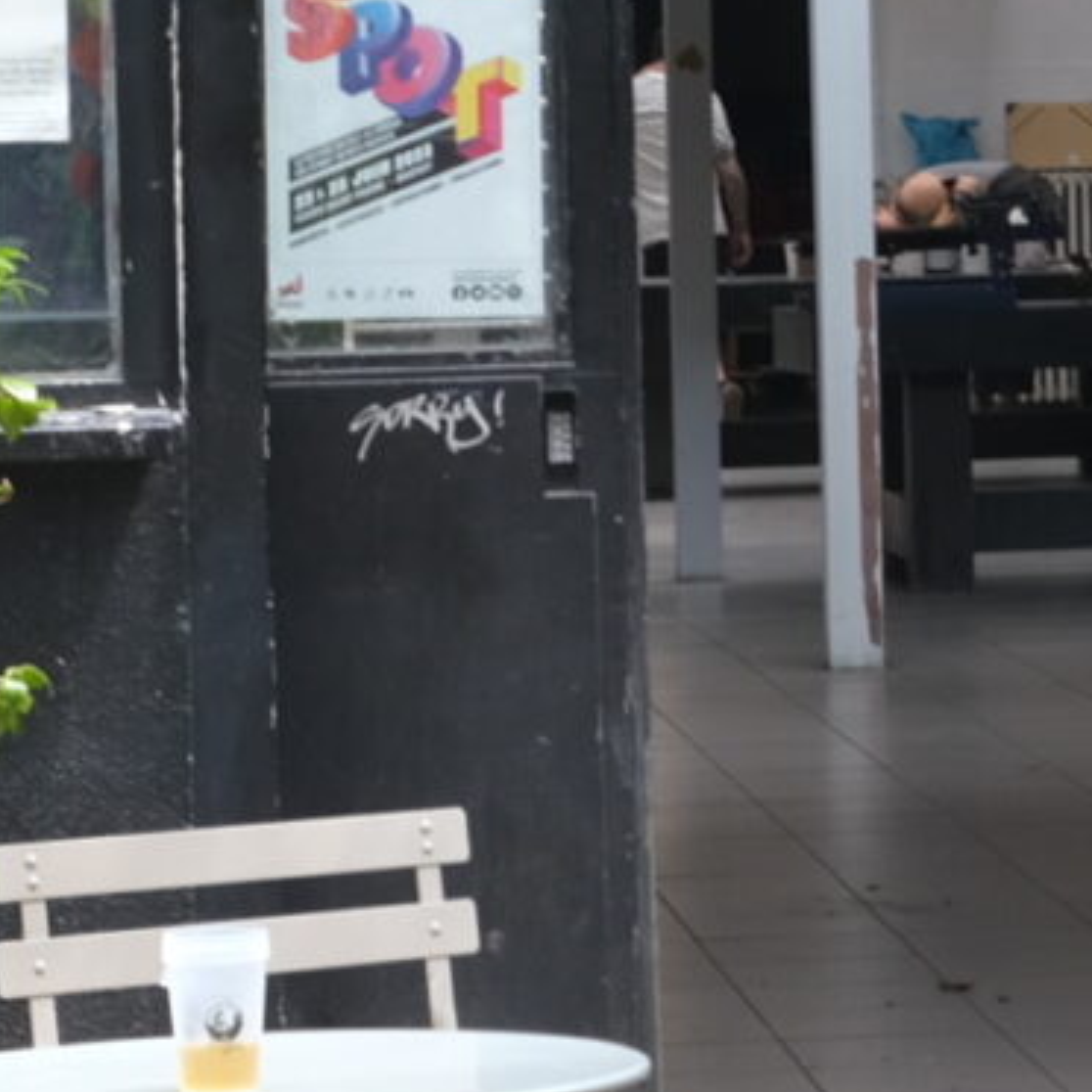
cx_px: 1632
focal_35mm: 193
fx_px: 6888
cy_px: 119
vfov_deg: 9.0
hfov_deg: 8.8
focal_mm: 22.3
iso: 200
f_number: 5
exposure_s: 1/90
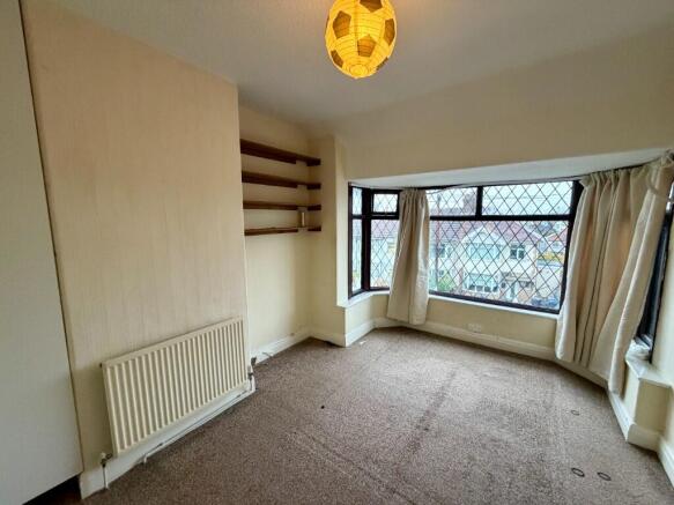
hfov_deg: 102.1
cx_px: 337
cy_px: 252
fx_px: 273
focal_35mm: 14
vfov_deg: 85.7
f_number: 2.2
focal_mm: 2.22
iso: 250
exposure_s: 1/50
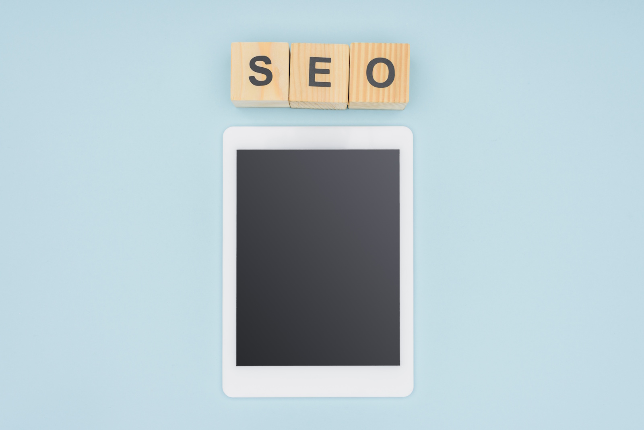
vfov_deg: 27.0
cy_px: 215
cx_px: 322
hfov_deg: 39.6
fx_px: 894
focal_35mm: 50
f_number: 9
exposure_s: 1/160
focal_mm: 50
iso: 100
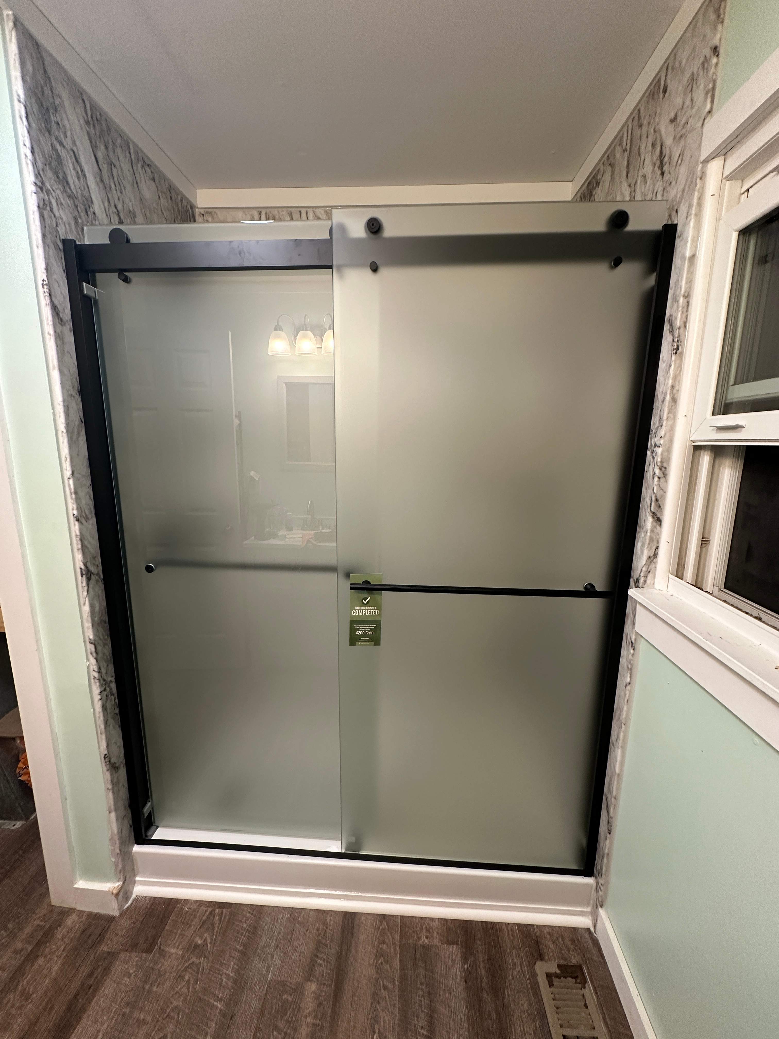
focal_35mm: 14
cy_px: 520
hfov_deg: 85.7
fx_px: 420
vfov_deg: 102.1
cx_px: 390
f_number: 2.2
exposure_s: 1/60
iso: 160
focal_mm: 2.22
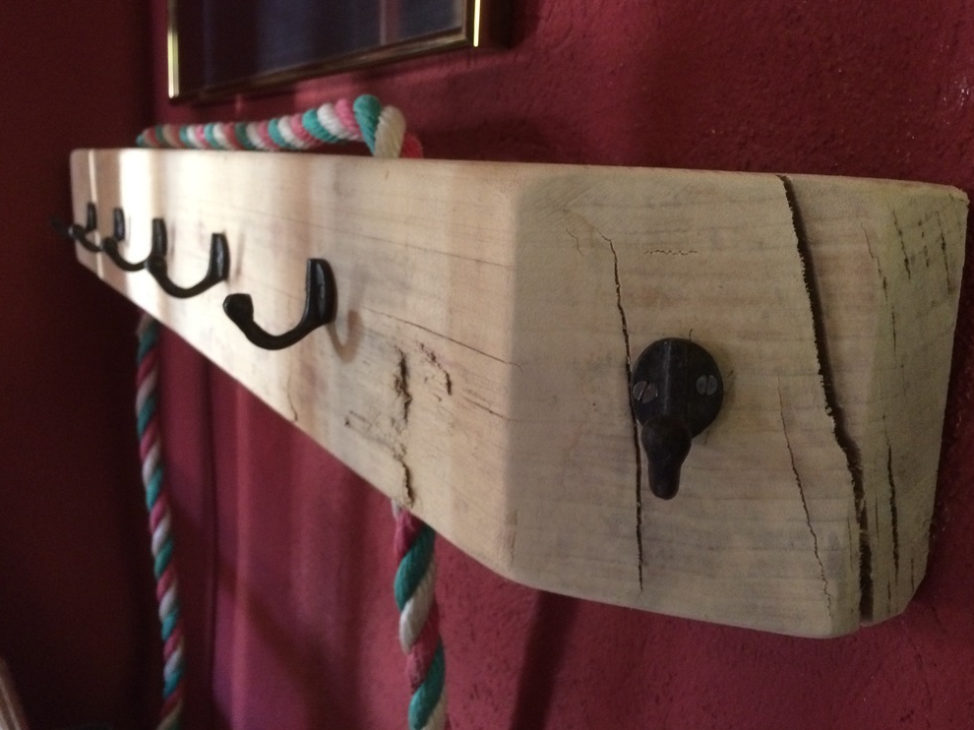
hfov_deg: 60.0
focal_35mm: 30
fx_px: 844
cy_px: 358
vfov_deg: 46.8
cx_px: 491
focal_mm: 4.15
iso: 320
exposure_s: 1/33
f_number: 2.2
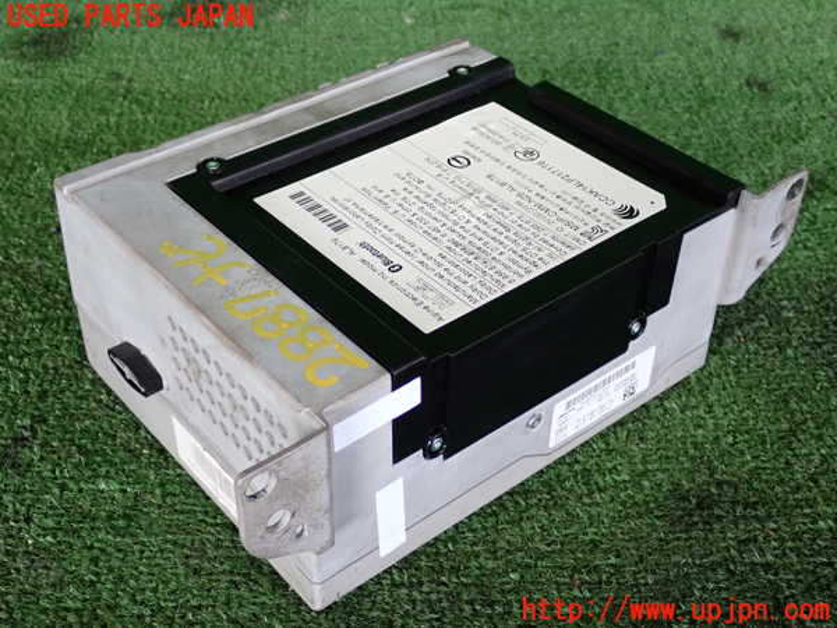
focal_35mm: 47
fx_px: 1136
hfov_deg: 40.4
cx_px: 418
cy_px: 314
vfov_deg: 30.9
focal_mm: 8.4
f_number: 3.1
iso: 400
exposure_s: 1/125
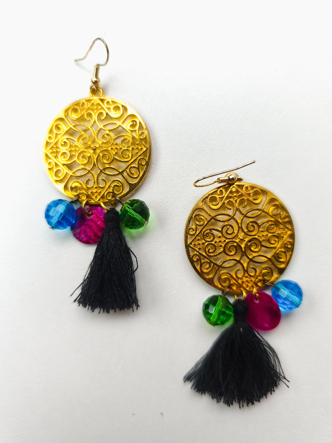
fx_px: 294
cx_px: 166
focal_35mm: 23
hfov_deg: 58.9
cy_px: 222
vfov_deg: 73.9
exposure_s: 1/25
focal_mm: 6.14
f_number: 1.65
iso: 50
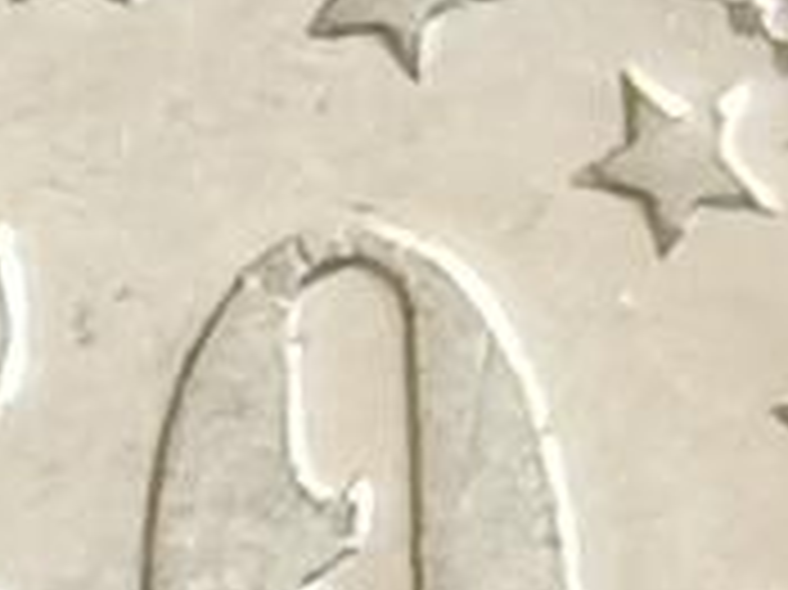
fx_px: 10919
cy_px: 829
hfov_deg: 4.0
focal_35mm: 480
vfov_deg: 3.1
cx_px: -1553
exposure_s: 1/100
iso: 265
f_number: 1.8
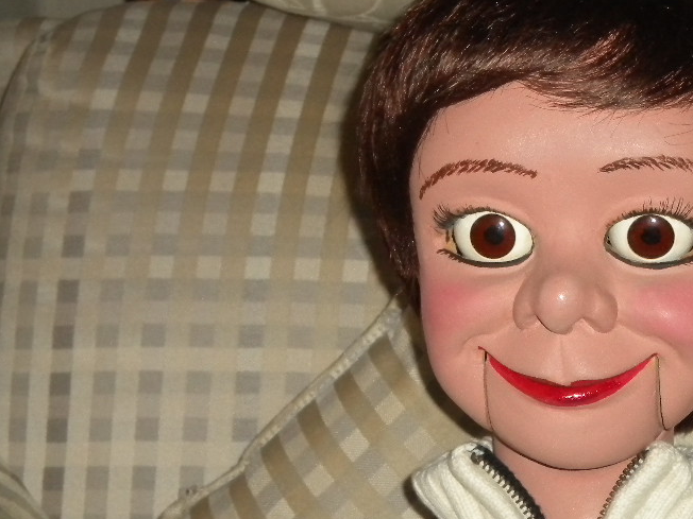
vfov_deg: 9.0
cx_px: 508
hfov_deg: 11.9
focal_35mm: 165
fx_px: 3303
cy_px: 312
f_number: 5.9
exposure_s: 1/60
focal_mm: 18.9
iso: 400
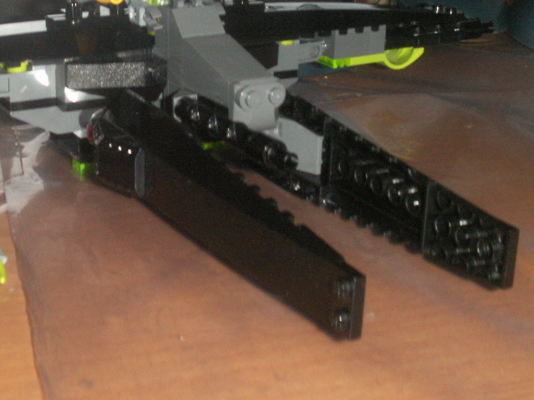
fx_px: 1033
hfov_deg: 28.7
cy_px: 82
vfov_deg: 21.7
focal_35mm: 67
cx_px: 161
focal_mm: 7.7
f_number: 7.1
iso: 160
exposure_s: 1/40
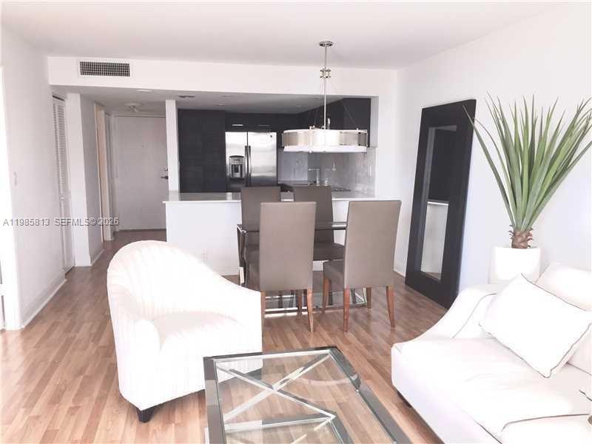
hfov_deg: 61.7
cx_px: 296
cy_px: 222
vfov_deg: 48.2
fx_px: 496
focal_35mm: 29
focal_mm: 4.15
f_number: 2.2
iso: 50
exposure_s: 1/120
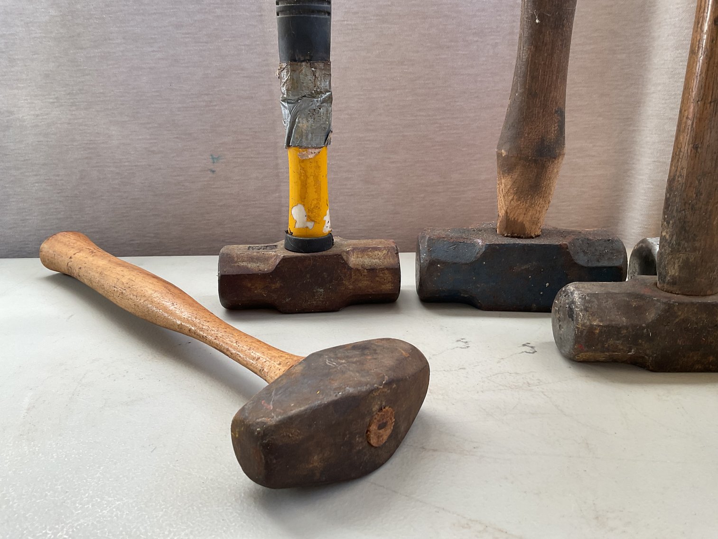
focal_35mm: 29
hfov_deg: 61.7
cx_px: 359
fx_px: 602
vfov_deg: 48.2
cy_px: 270
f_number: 1.8
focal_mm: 3
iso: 40
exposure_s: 1/120
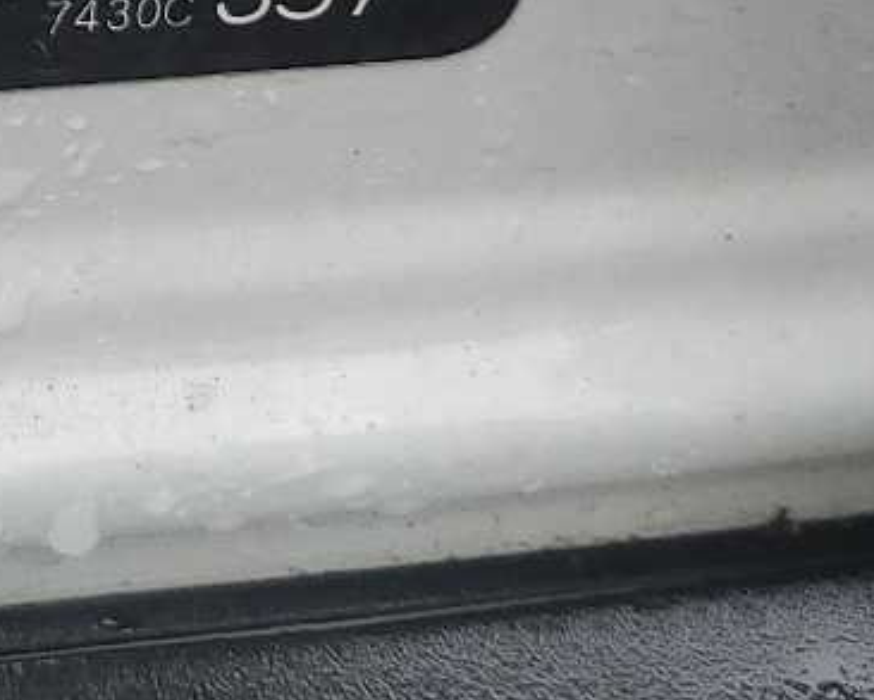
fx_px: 2872
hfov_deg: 16.6
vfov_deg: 13.2
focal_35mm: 111
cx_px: -170
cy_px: -311
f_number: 1.5
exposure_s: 1/120
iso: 97
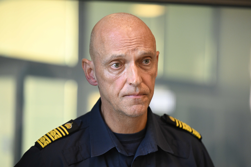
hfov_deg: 14.7
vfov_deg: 9.8
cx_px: 126
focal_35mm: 140
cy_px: 84
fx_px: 976
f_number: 3.2
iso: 3200
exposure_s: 1/320
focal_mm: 140
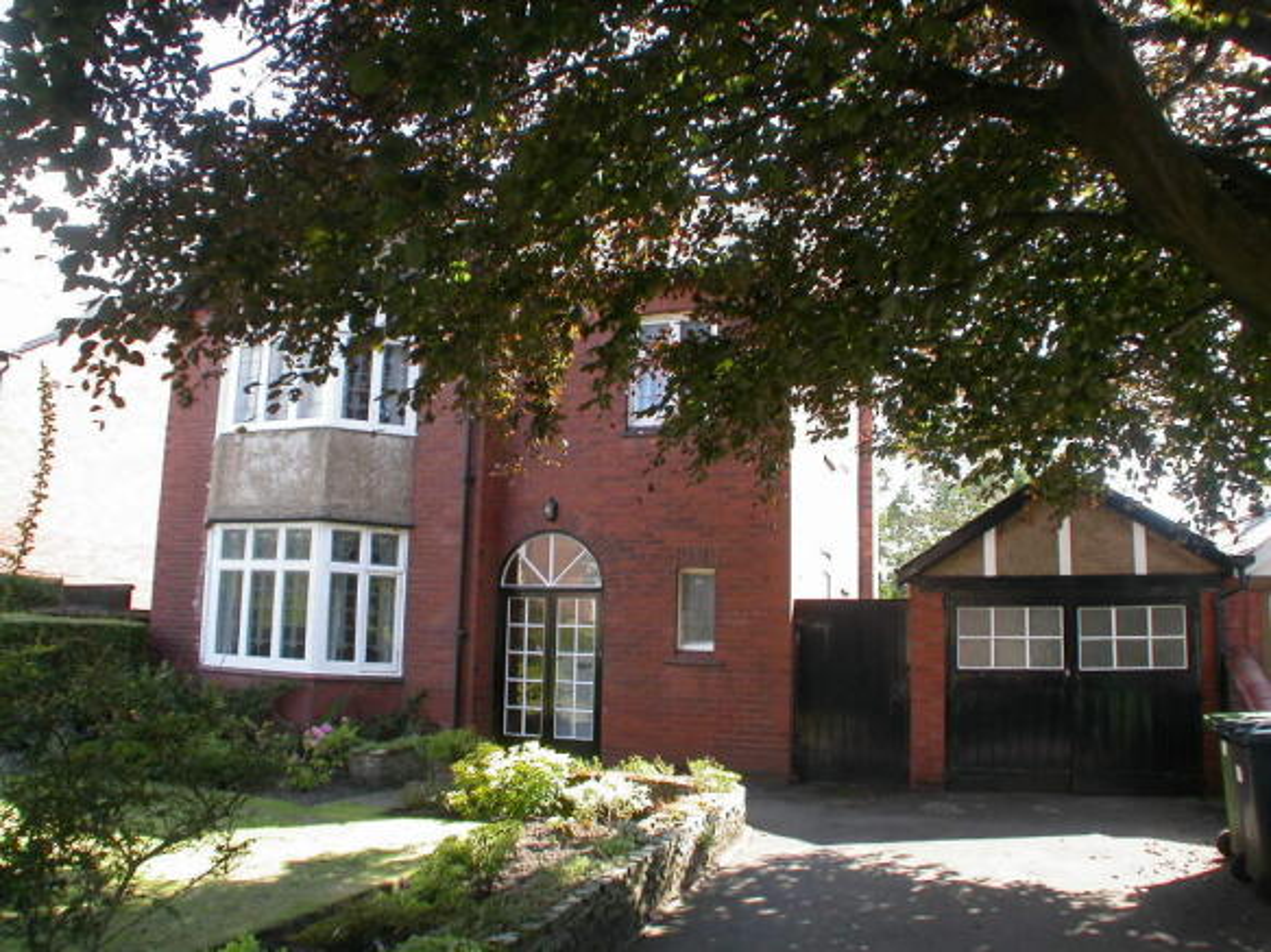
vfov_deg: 37.7
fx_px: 1395
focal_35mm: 38
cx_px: 636
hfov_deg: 49.0
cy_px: 476
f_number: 4.2
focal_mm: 7.85
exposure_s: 1/109
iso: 100
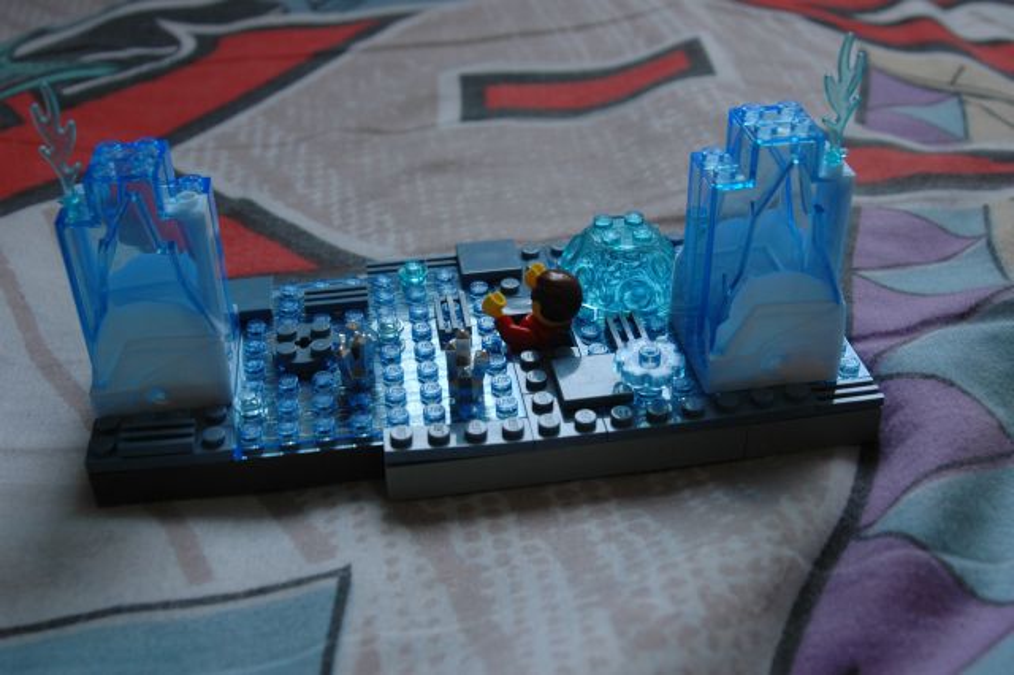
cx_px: 507
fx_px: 1182
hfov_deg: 46.4
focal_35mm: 42
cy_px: 338
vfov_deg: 31.9
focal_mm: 28
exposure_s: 1/125
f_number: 5.6
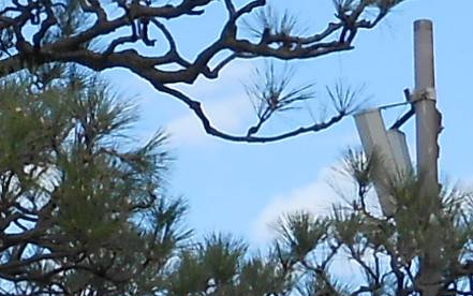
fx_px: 2631
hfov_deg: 10.1
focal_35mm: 204
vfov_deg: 6.4
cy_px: 93
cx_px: -129
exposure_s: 1/500
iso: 80
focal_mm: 4.6
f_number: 3.5
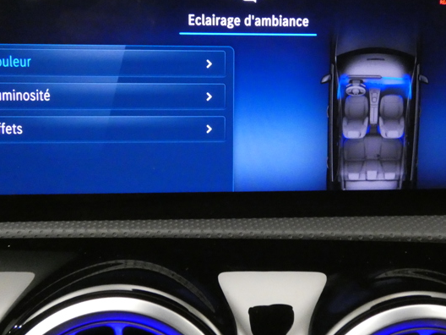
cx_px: 256
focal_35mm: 50
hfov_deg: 38.1
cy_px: 130
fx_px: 644
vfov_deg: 29.0
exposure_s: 1/20
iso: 1600
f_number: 3.4
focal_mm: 6
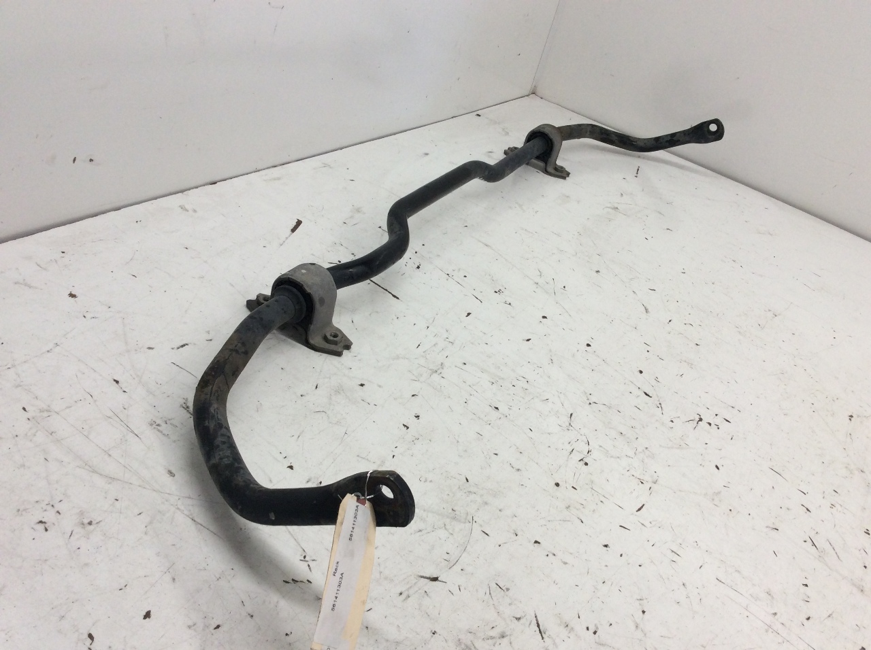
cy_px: 325
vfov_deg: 44.1
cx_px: 436
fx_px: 804
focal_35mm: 32
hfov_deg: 56.9
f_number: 2.4
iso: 64
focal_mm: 3.3
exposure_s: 1/120
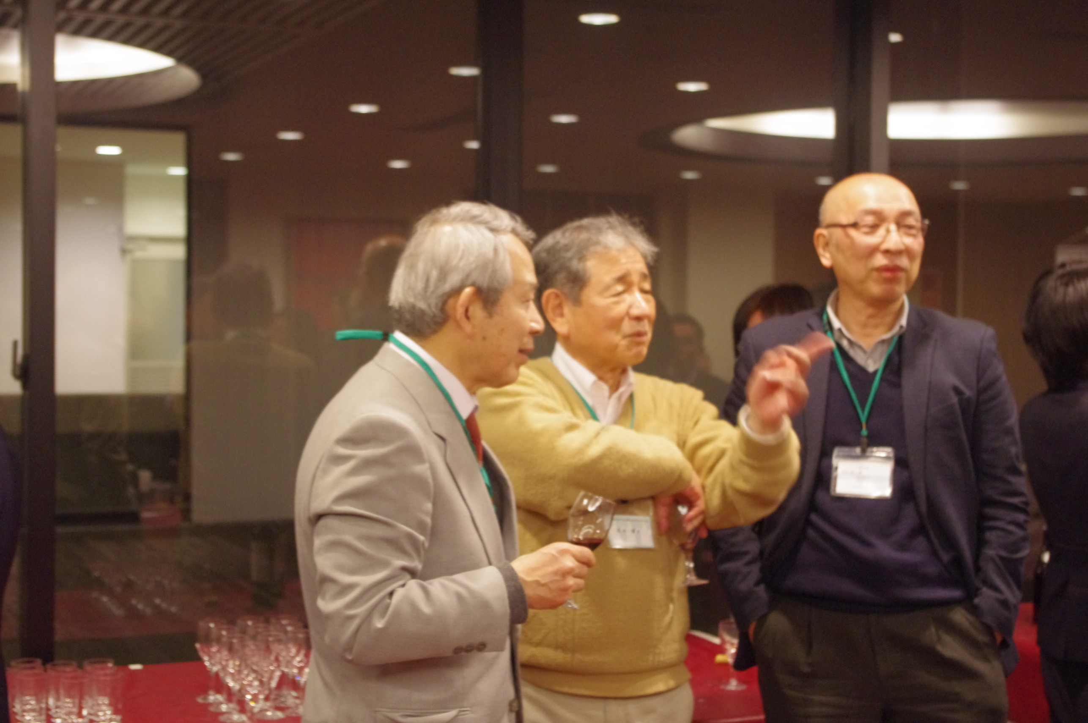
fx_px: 1721
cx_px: 544
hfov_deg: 35.1
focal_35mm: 57
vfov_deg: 23.7
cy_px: 362
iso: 2000
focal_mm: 37.5
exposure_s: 1/20
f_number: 4.5
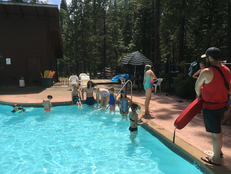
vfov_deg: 48.2
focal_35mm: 29
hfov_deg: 61.7
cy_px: 87
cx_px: 116
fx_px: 194
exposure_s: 1/2653
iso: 25
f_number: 2.2
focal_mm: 4.15
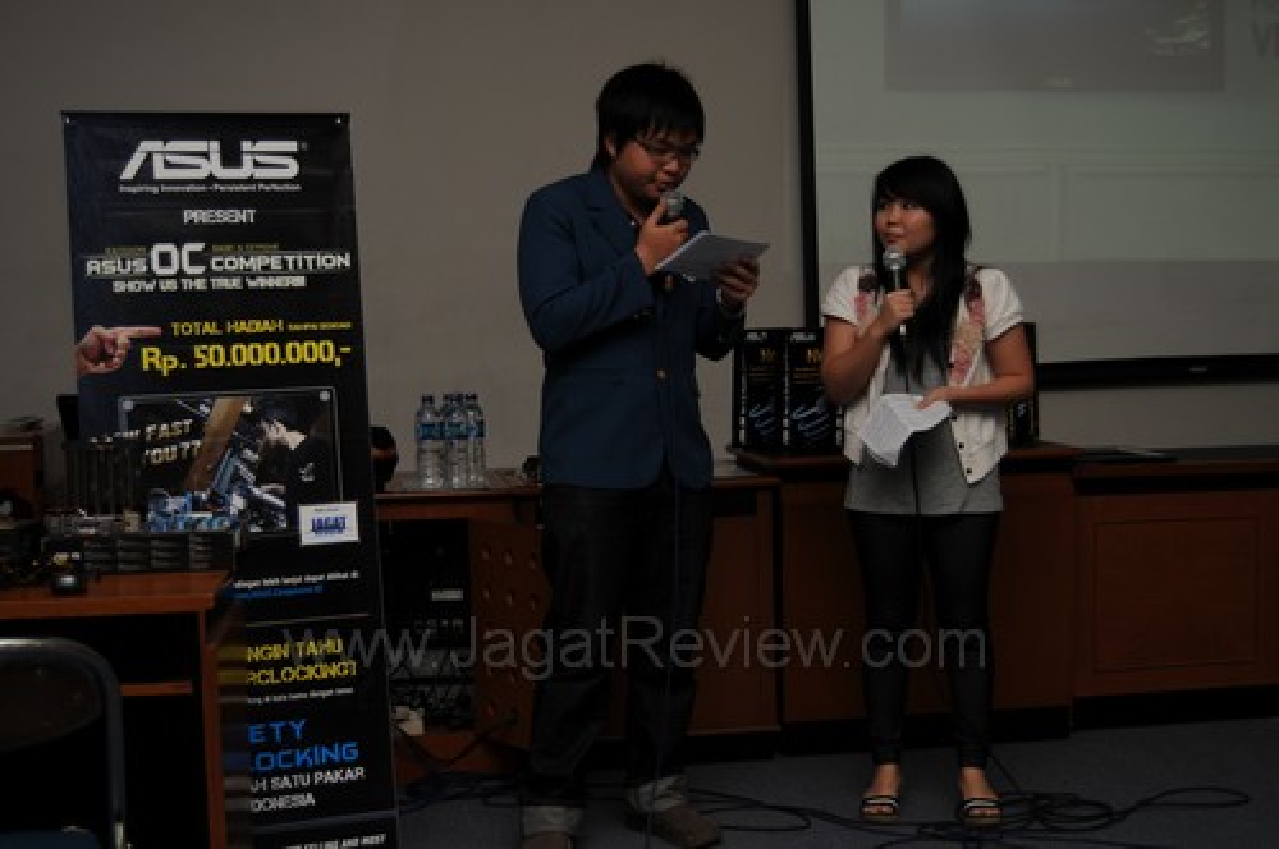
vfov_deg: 25.7
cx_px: 640
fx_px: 1863
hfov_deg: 37.9
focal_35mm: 52
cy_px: 424
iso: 200
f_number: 3.8
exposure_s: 1/60
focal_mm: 35
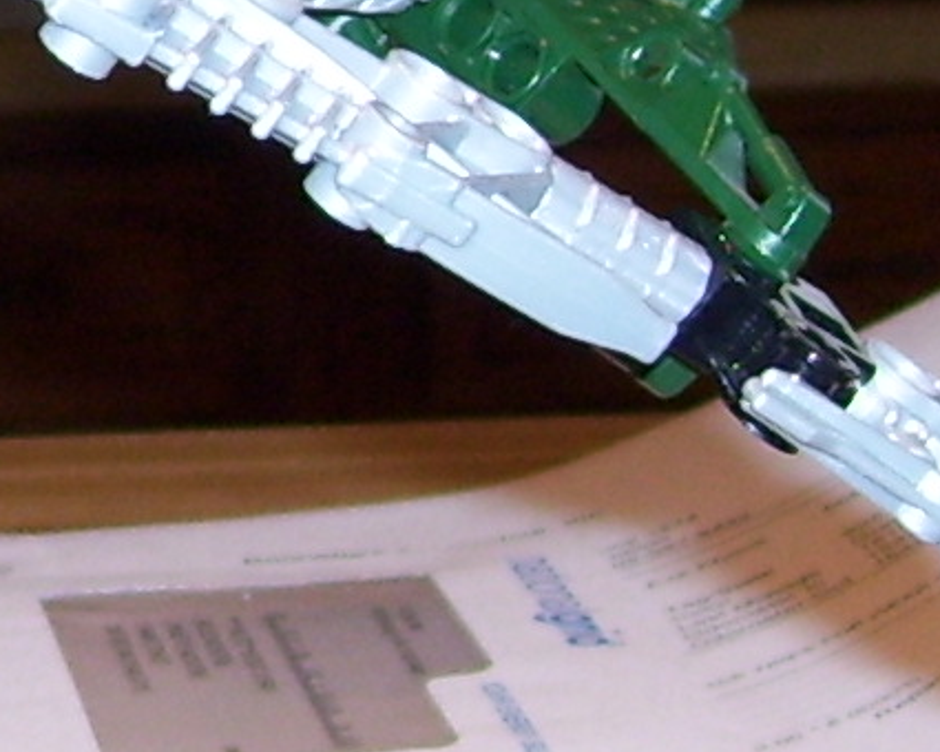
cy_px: 84
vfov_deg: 6.5
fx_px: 6566
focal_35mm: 236
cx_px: -608
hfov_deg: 8.0
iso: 80
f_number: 2.7
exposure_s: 1/60
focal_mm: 6
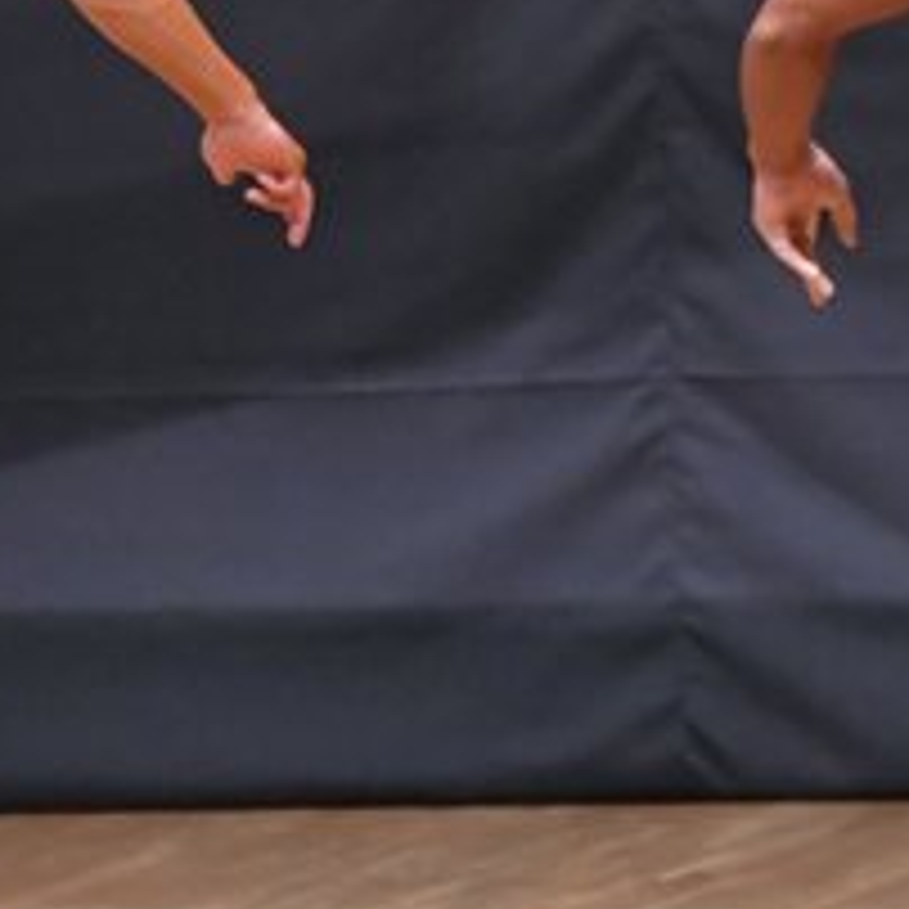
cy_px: 266
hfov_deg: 2.0
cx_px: 466
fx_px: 26144
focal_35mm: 880
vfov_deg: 2.0
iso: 6400
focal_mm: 180
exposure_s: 1/400
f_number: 5.6
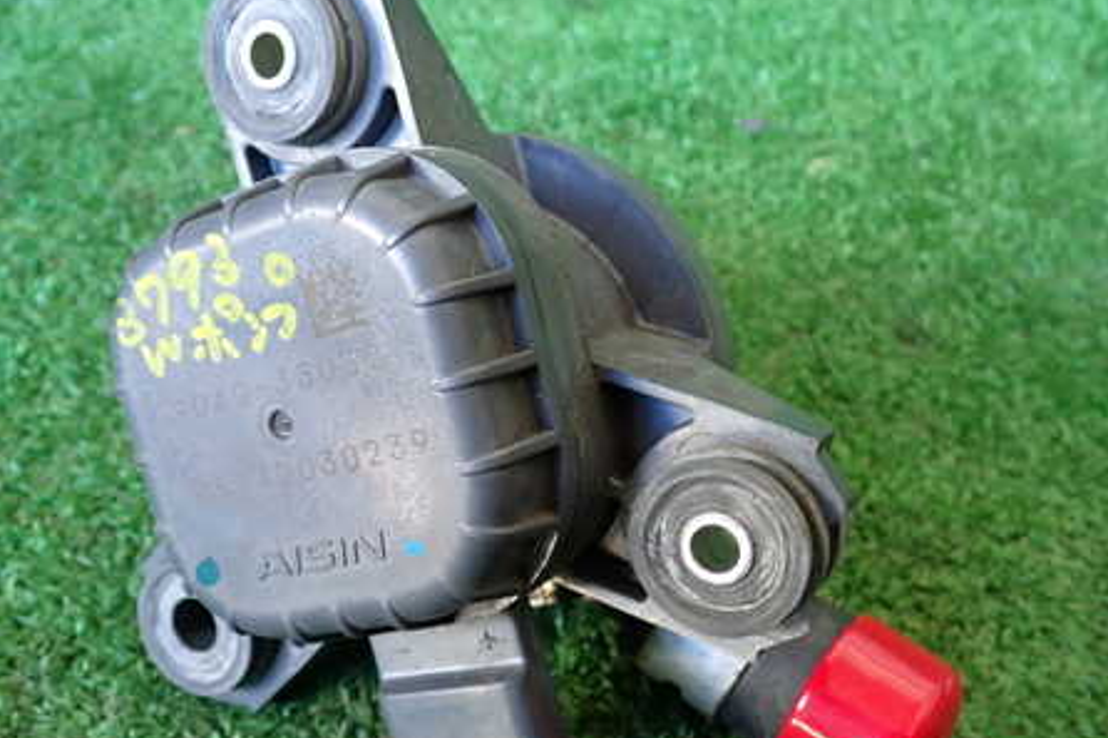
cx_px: 465
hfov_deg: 46.2
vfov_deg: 31.8
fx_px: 1292
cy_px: 420
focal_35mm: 42
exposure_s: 1/30
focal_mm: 5.4
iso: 250
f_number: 2.3
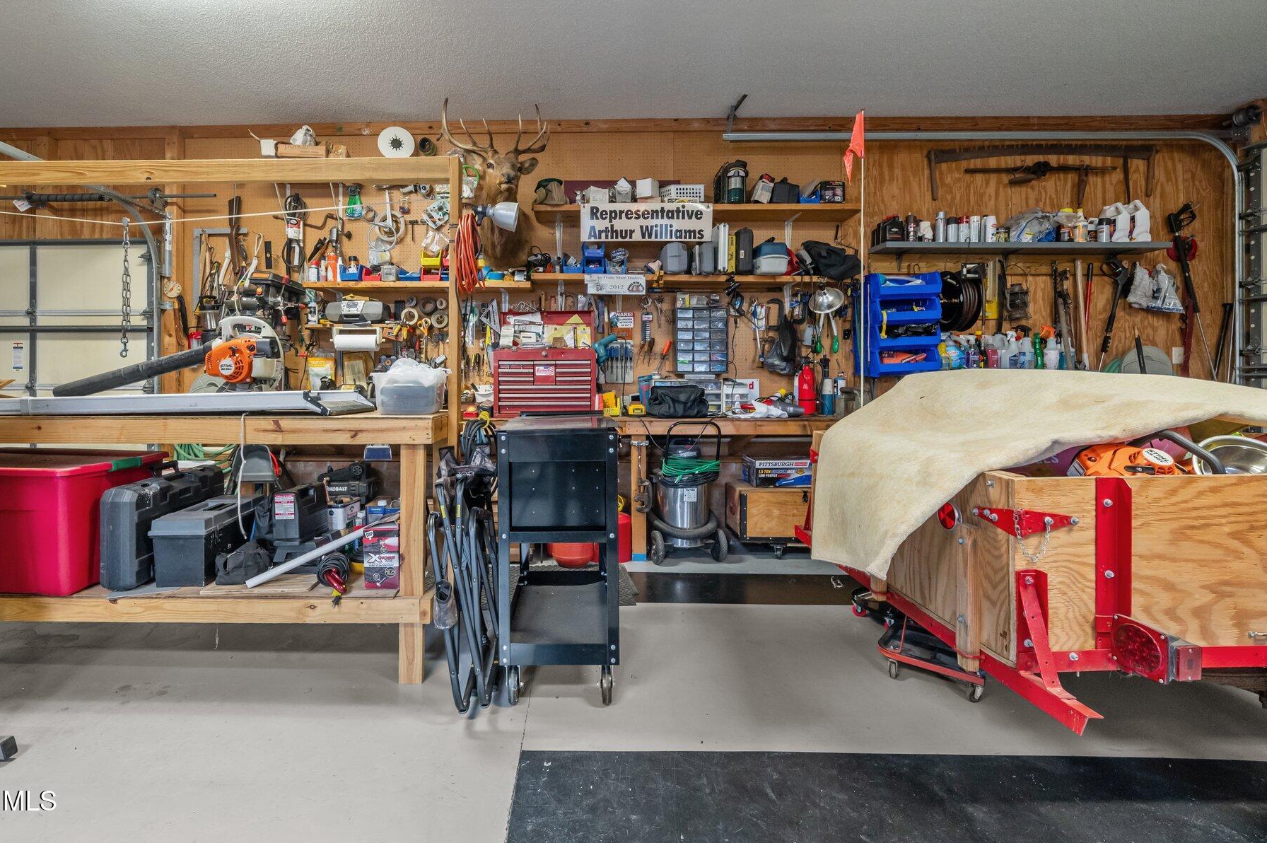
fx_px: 563
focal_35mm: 16
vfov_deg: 73.3
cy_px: 364
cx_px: 575
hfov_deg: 96.5
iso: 2500
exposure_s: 1/13
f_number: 8
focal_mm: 14
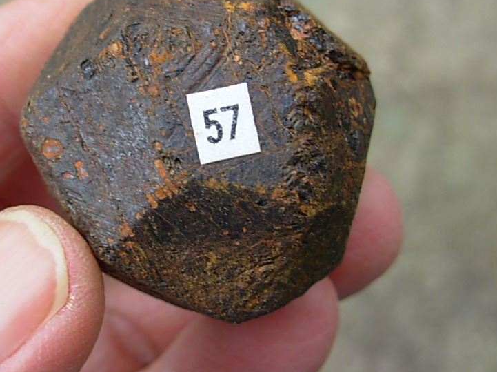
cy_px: 136
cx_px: 199
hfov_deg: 35.4
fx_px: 775
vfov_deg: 26.9
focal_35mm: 54
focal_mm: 6.3
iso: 50
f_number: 2.9
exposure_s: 1/71.8
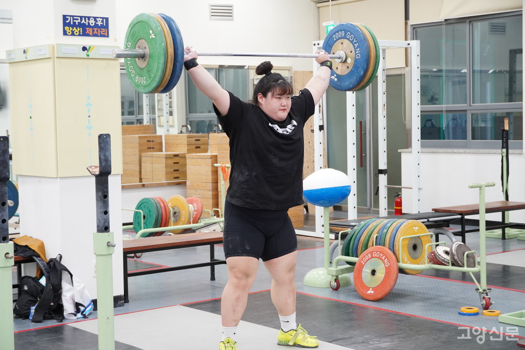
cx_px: 262
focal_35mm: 64
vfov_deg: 21.1
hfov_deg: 31.2
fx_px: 940
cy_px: 175
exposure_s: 1/80
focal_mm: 43
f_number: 5
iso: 1000
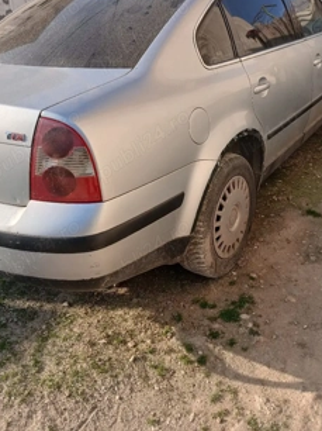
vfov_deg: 53.4
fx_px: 422
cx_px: 172
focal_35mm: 34
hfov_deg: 41.7
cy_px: 162
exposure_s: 1/244
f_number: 1.8
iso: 20
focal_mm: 3.98
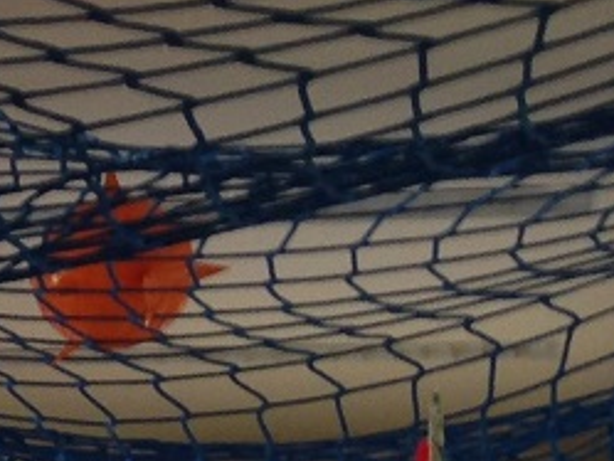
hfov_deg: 8.1
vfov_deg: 6.7
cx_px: -1083
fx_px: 3833
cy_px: 949
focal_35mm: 216
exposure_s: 1/30
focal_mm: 4.12
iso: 50
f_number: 2.4
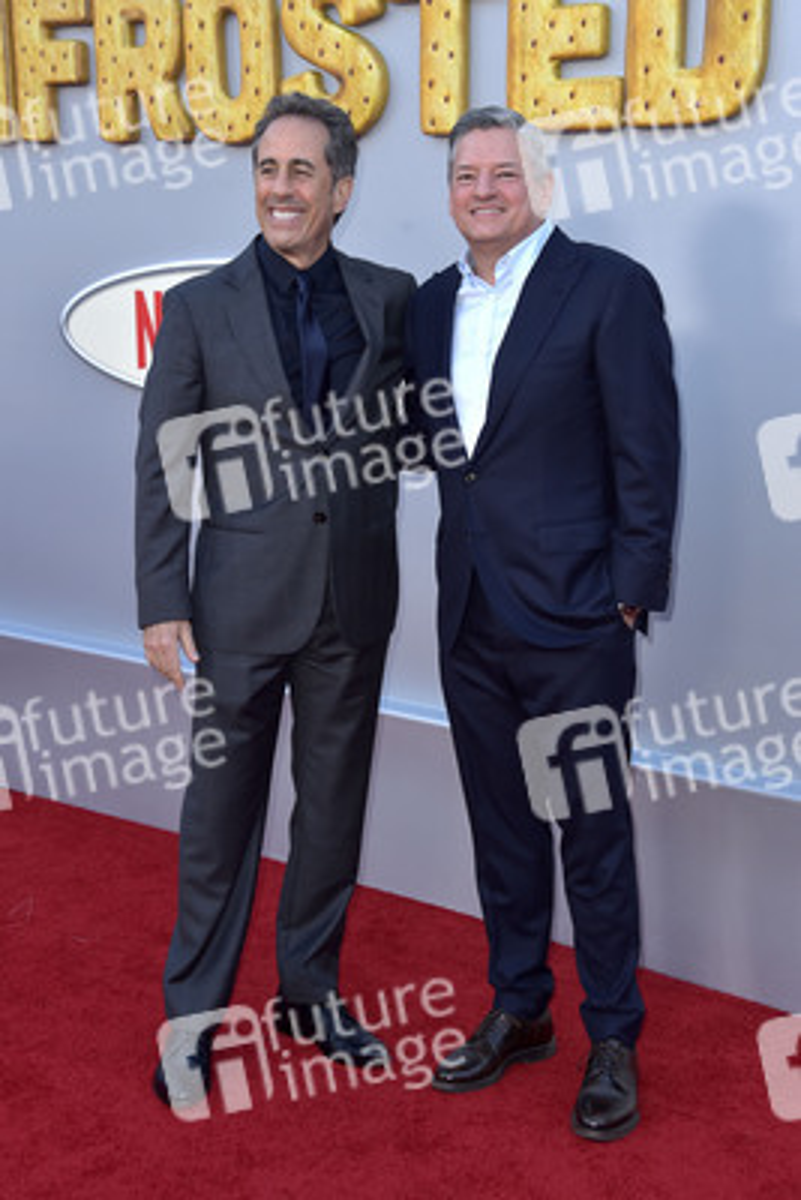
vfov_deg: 34.5
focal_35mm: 58
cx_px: 400
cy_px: 600
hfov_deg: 23.4
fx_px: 1934
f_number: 6.3
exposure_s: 1/250
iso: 400
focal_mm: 58
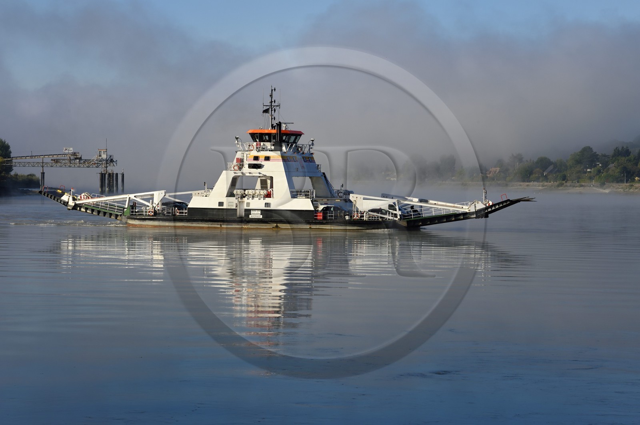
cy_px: 212
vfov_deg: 10.9
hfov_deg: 16.4
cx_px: 320
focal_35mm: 125
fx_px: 2220
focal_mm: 125
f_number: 13
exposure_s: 1/400
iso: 200
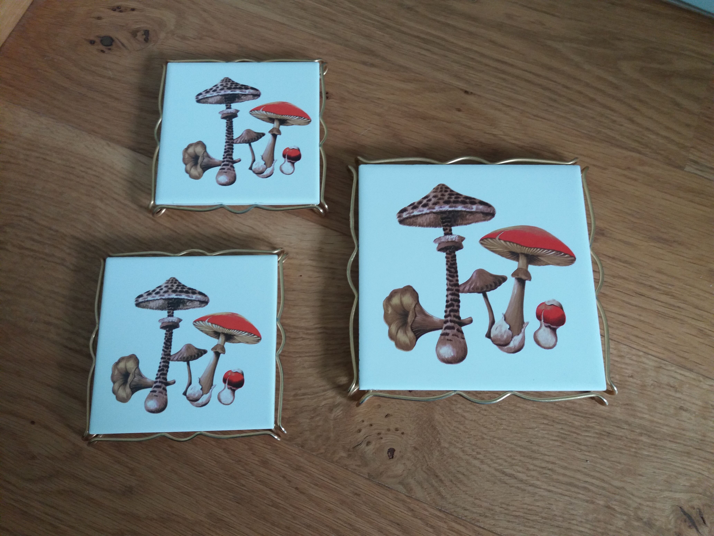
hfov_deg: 63.4
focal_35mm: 28
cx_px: 357
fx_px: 578
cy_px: 268
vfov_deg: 49.7
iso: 125
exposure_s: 1/33
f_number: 1.9
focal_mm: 3.7
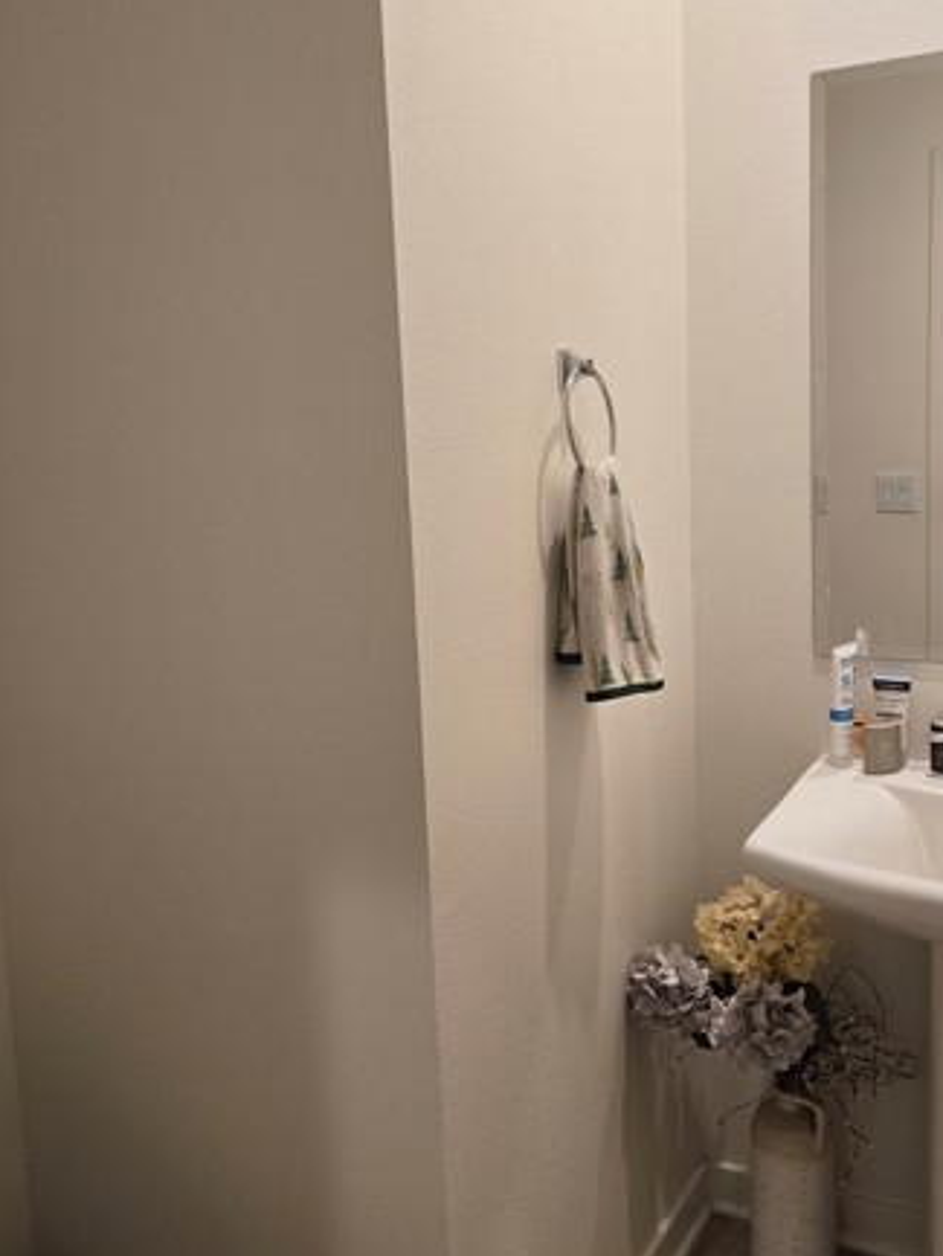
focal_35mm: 34
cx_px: 505
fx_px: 1234
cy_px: 592
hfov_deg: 41.8
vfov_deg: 53.9
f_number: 1.7
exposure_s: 1/120
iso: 200
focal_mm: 6.3
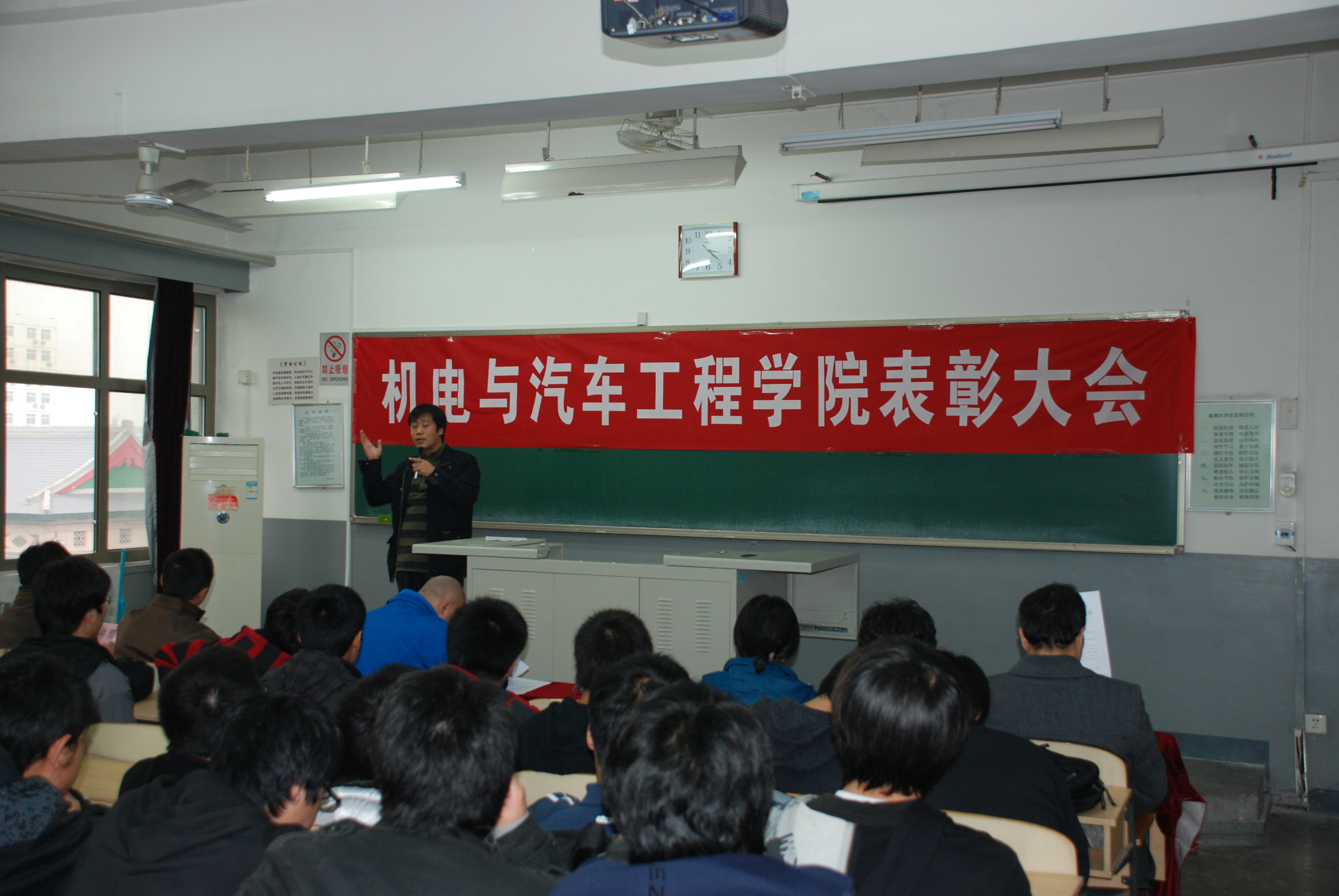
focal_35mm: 39
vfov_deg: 34.3
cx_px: 670
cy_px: 448
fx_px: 1452
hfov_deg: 49.5
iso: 400
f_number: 4
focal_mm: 26
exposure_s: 1/60
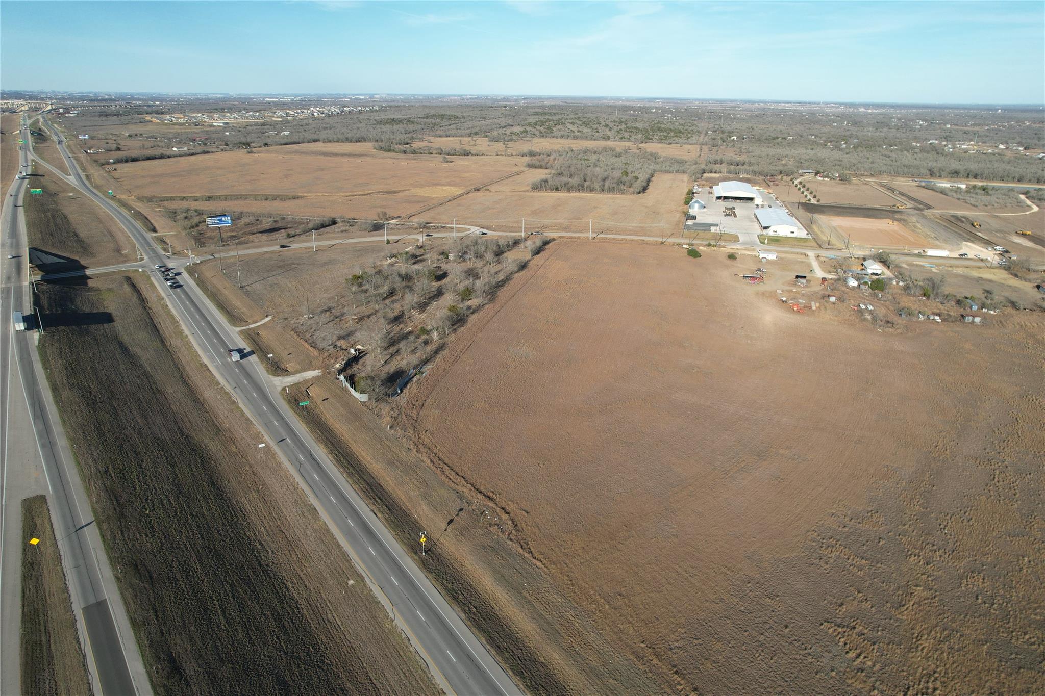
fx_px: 639
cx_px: 522
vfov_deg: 57.2
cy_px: 348
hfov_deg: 78.6
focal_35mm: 22
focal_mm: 8.38
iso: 110
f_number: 2.8
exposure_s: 1/1500
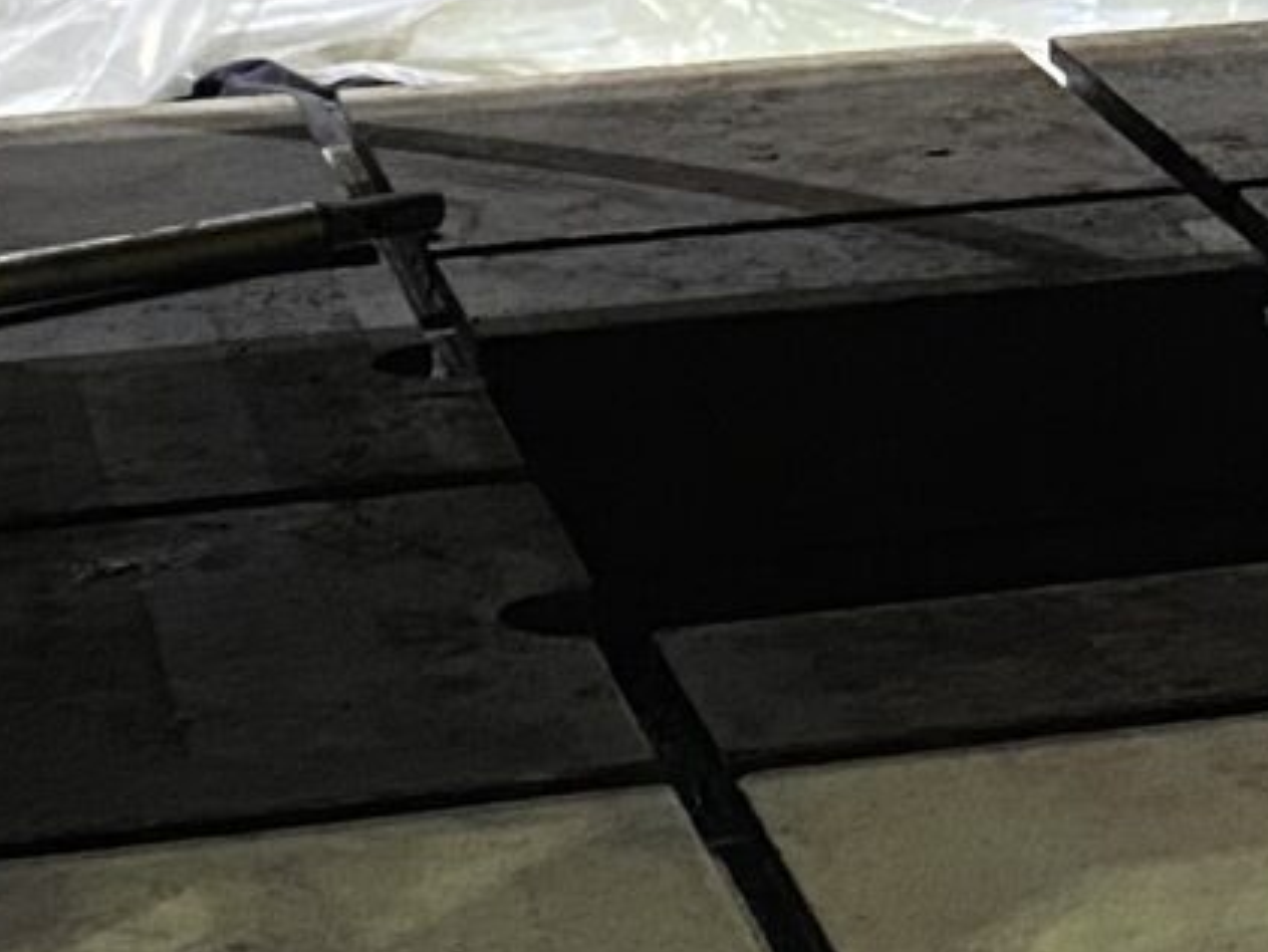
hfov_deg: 12.1
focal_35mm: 158
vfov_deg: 9.2
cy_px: -434
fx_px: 5789
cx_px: 1647
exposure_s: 1/60
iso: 400
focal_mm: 4.25
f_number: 1.8
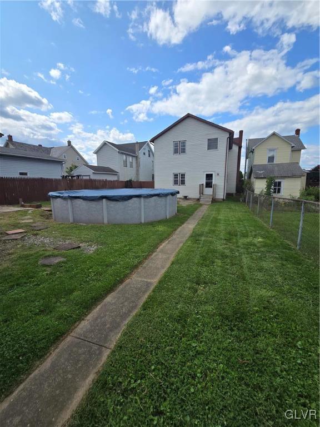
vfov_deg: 106.2
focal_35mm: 13
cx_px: 160
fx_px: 160
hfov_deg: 89.9
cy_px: 214
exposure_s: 1/2016
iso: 50
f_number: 2.2
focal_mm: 2.2
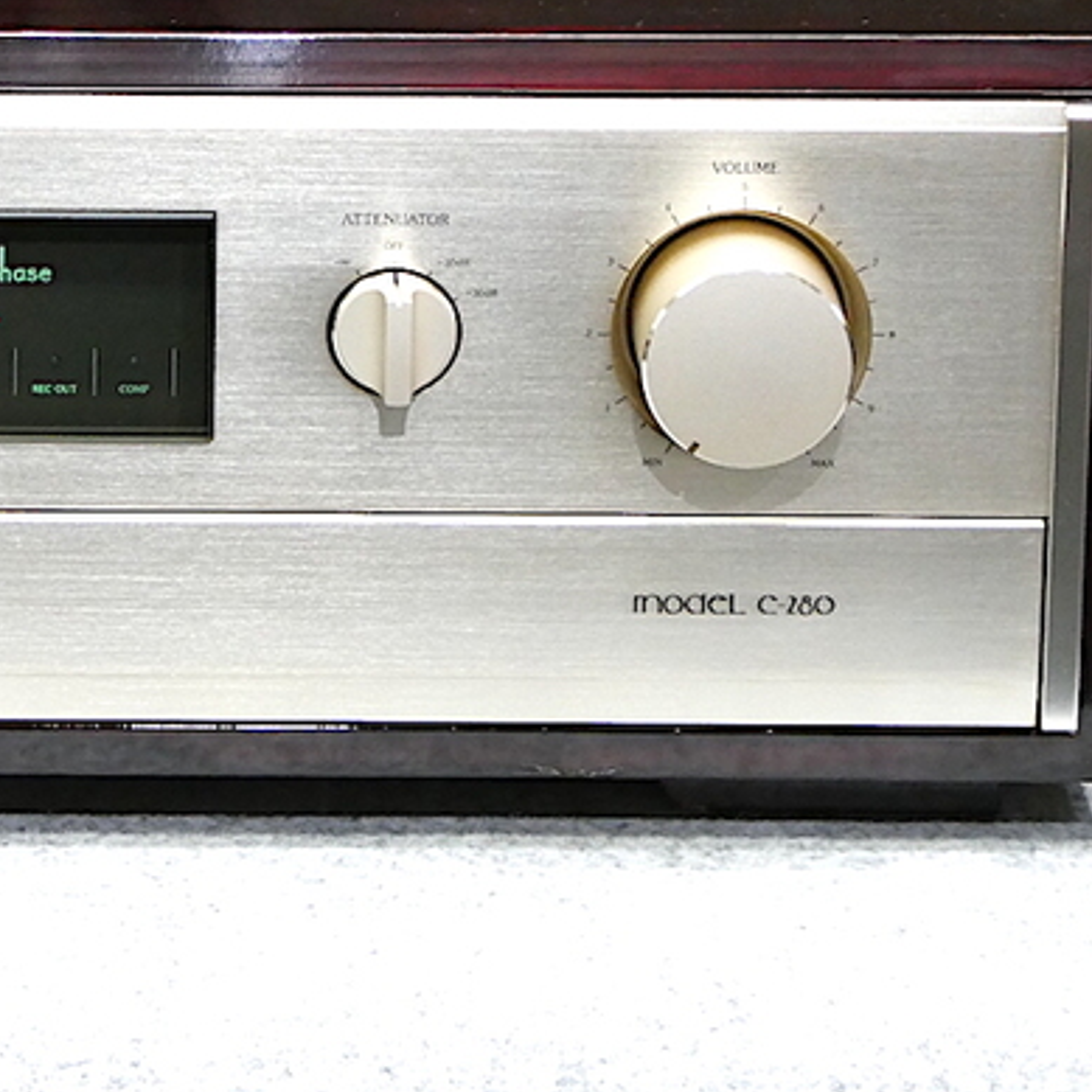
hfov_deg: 7.5
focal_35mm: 231
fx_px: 8244
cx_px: -39
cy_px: 272
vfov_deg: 7.6
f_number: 5.1
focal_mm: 19
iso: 400
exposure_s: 1/10
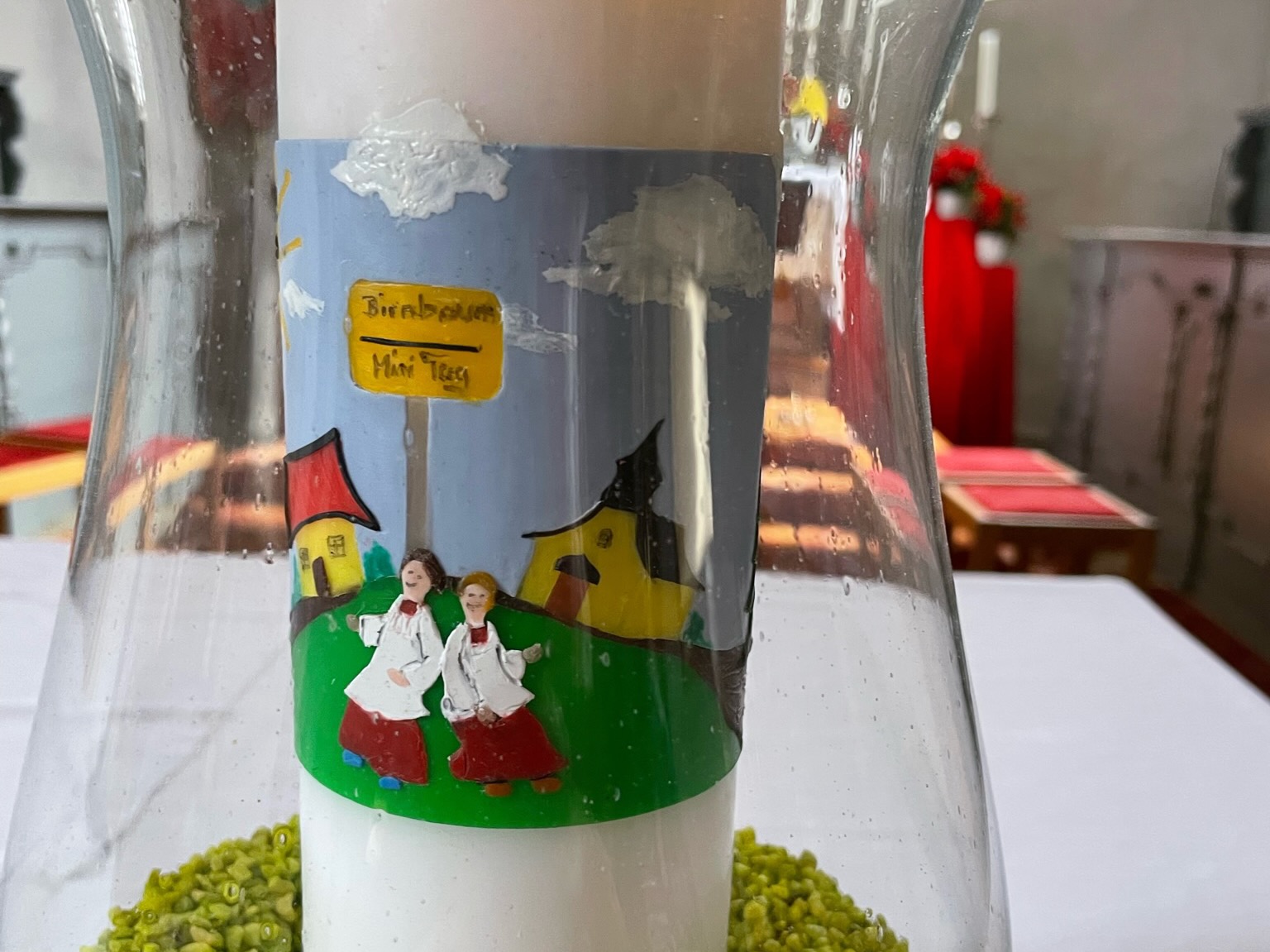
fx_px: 954
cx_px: 635
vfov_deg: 53.0
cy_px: 476
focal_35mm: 26
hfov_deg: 67.3
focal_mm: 4.2
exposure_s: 1/60
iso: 160
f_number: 1.6
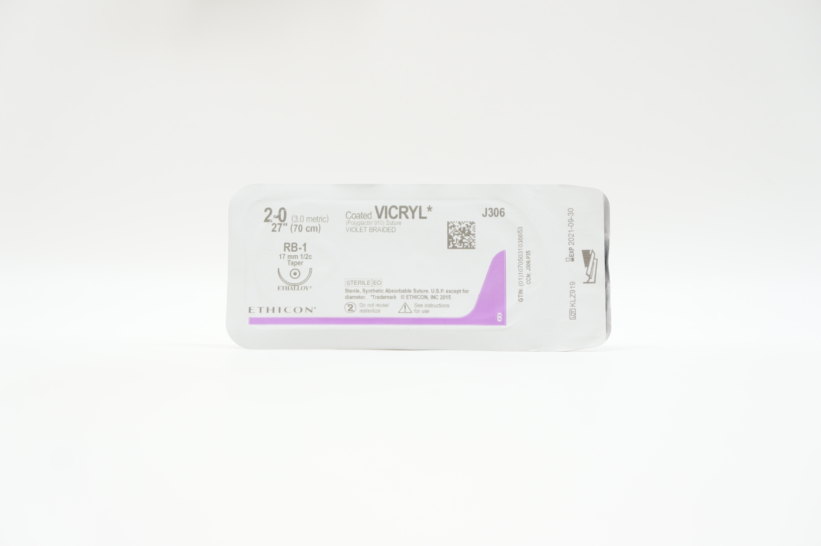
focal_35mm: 52
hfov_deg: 37.9
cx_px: 410
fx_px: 1196
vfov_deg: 25.7
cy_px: 273
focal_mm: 35
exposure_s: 1/50
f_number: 5
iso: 400
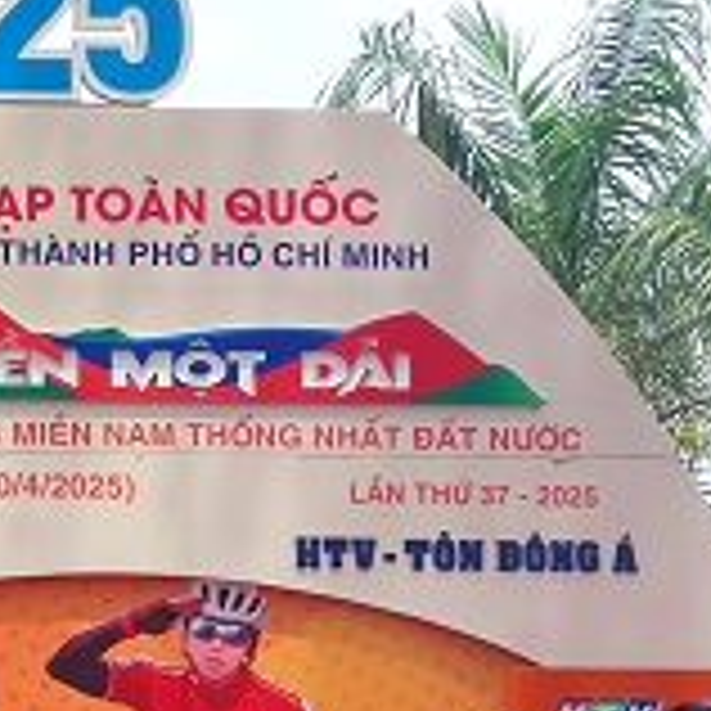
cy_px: 590
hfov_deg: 8.6
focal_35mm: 190
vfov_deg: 9.2
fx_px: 4415
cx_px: -792
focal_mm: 6.72
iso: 50
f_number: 1.69
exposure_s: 1/1755
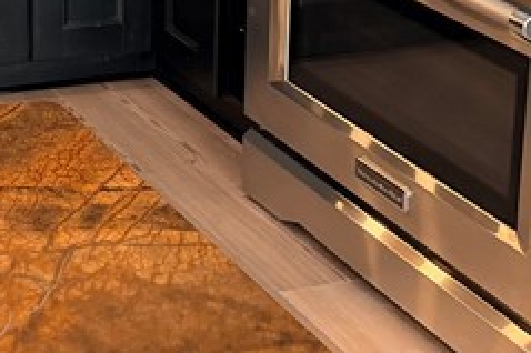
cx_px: -240
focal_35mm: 107
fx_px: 1577
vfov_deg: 12.1
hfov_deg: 17.4
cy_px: -215
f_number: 1.78
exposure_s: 1/120
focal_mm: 6.76
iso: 200
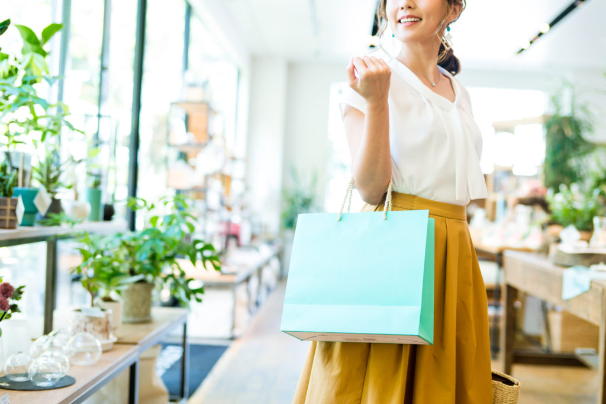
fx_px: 841
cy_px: 202
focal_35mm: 50
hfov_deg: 39.6
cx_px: 303
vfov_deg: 27.0
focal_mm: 50
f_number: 2.5
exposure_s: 1/125
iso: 500
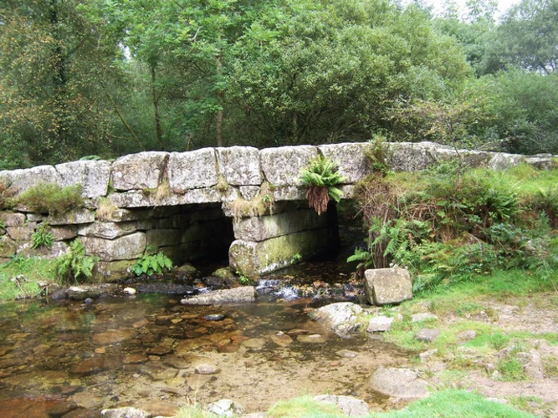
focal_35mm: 33
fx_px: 532
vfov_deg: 42.9
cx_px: 279
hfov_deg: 55.4
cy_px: 209
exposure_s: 1/125
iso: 80
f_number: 3.4
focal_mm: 5.5
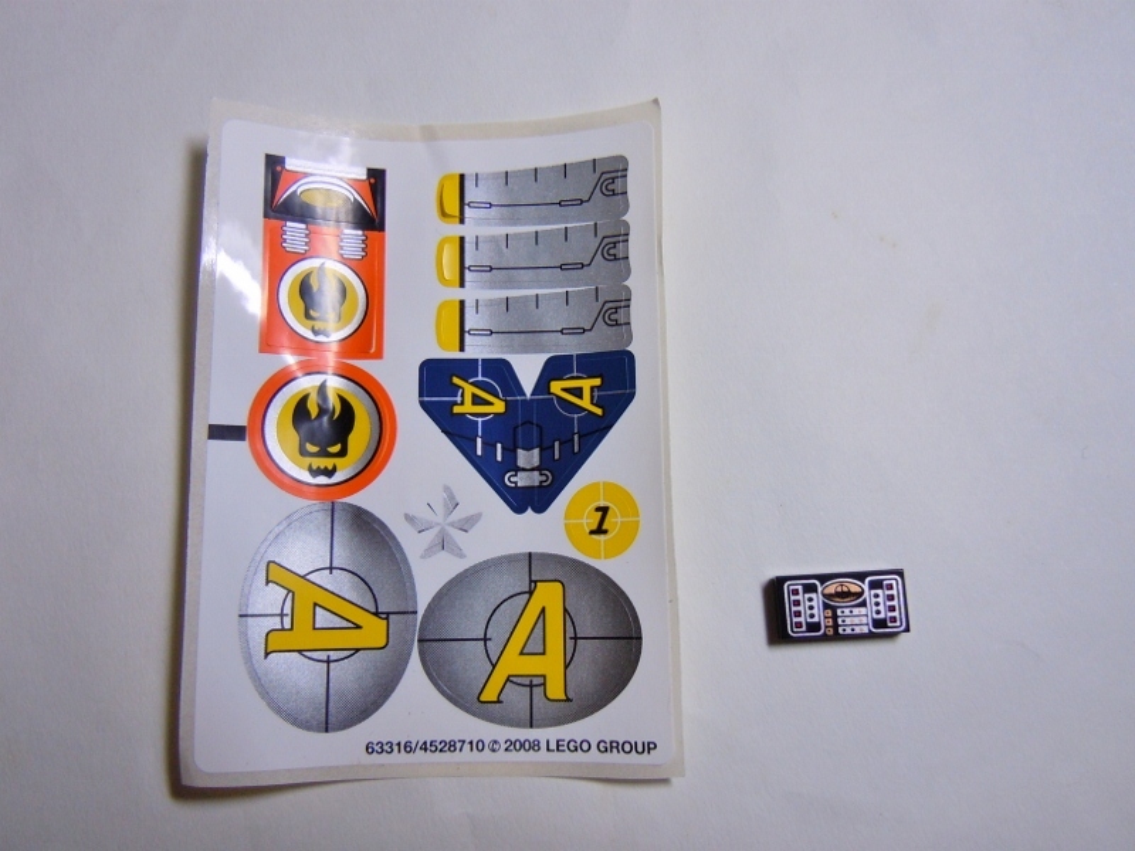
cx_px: 568
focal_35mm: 30
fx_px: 984
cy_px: 426
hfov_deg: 60.0
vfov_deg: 46.8
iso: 200
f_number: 3.5
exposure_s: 1/60
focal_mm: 5.4
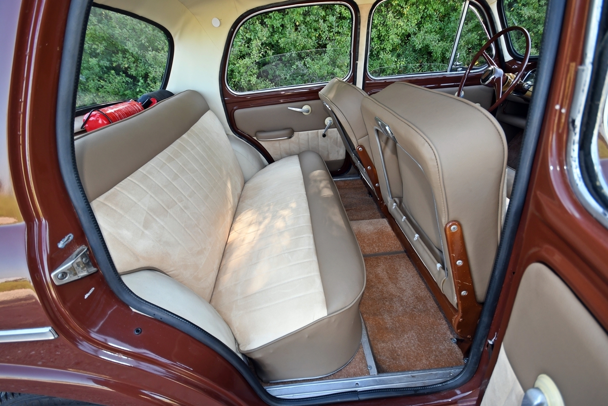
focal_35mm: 15
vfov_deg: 77.3
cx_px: 304
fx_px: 253
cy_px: 203
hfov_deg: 100.4
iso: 400
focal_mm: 10
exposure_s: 1/160
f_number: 4
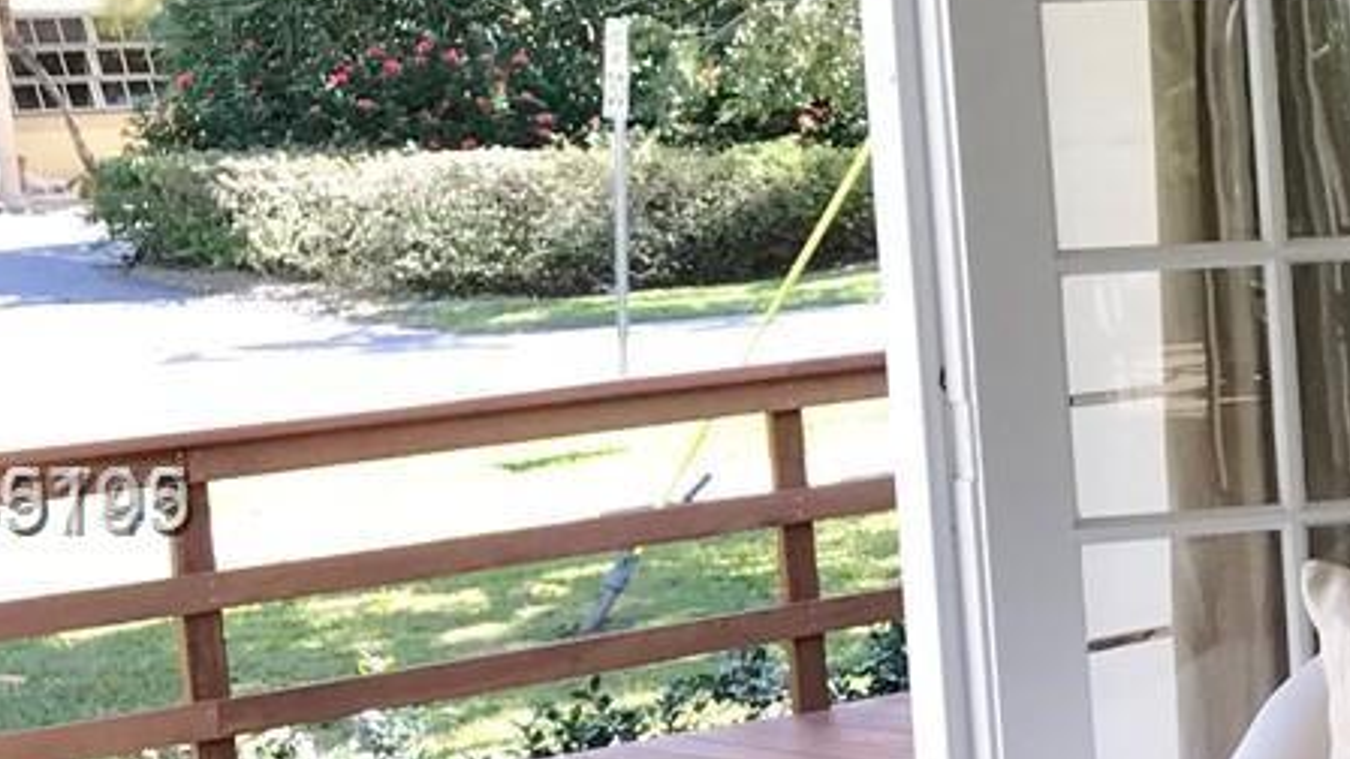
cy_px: 506
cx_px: 2143
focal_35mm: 109
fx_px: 3902
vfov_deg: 11.1
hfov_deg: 17.3
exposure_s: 1/144
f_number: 1.8
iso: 20
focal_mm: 3.99
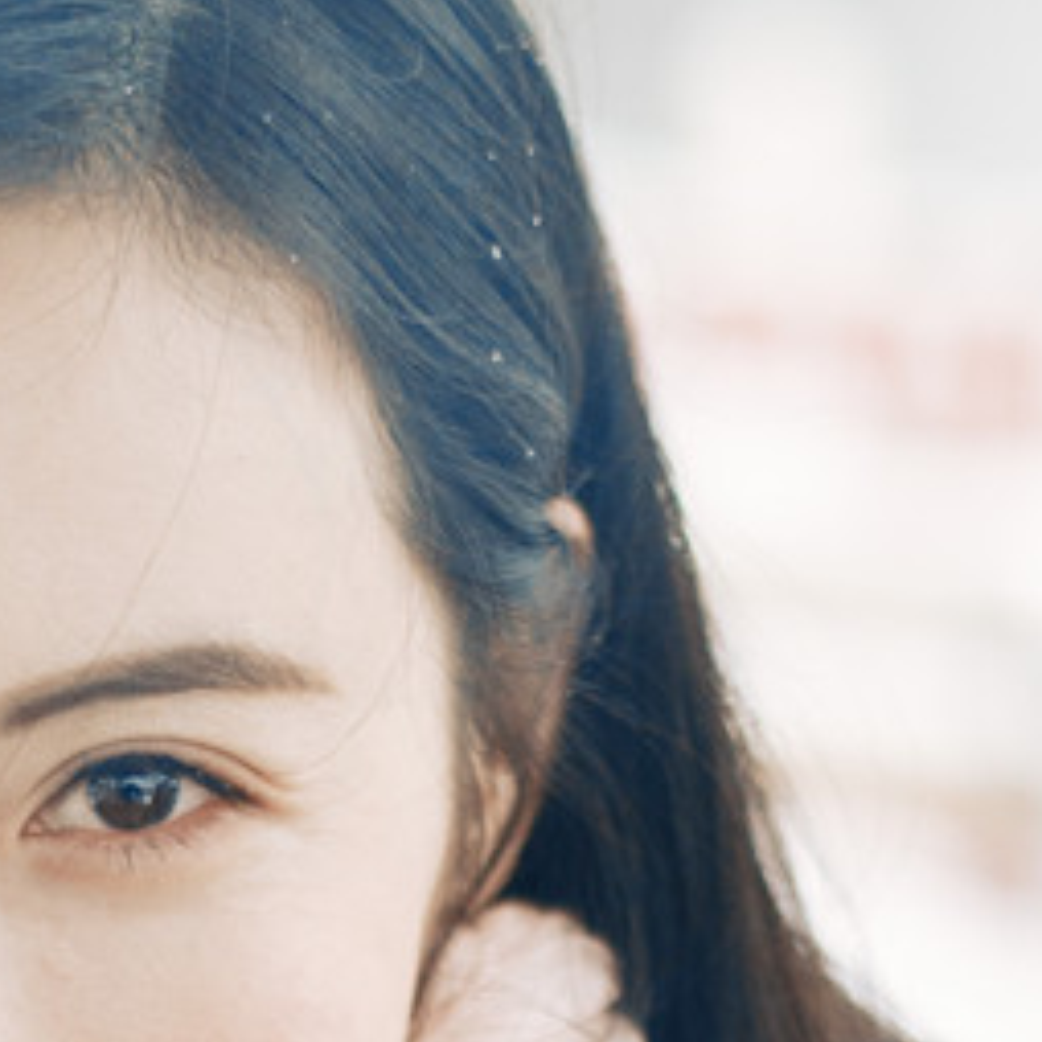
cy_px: 2539
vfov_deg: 5.6
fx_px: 10251
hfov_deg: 5.8
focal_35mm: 301
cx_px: 107
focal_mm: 50
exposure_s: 1/320
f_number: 1.6
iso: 320
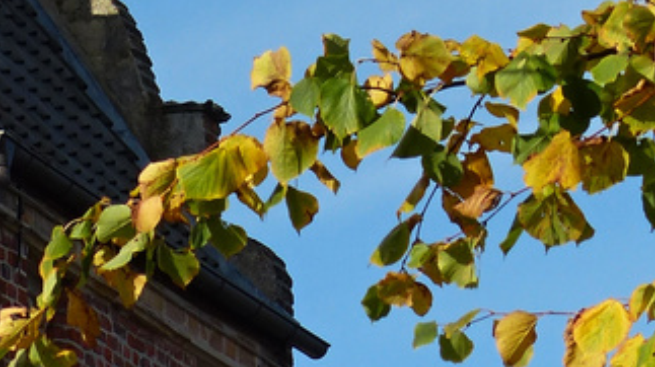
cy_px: -529
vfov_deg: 2.6
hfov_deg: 4.6
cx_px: -126
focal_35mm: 467
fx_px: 8103
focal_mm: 23.1
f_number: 4
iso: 100
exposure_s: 1/800
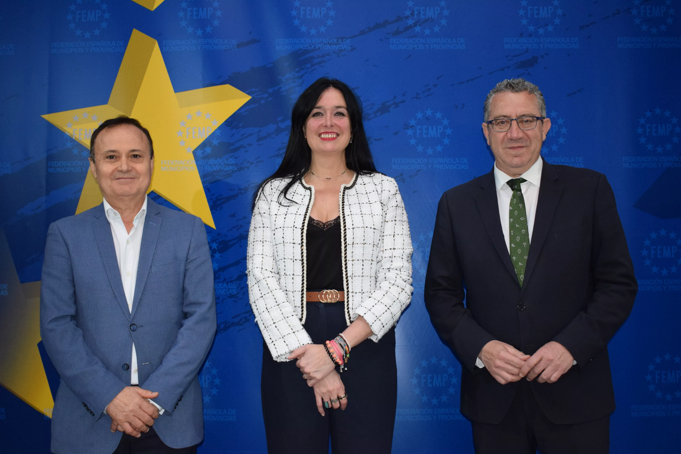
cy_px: 227
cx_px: 340
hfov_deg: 46.4
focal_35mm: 42
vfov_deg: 31.9
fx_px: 795
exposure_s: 1/60
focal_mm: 28
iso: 1400
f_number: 4.2
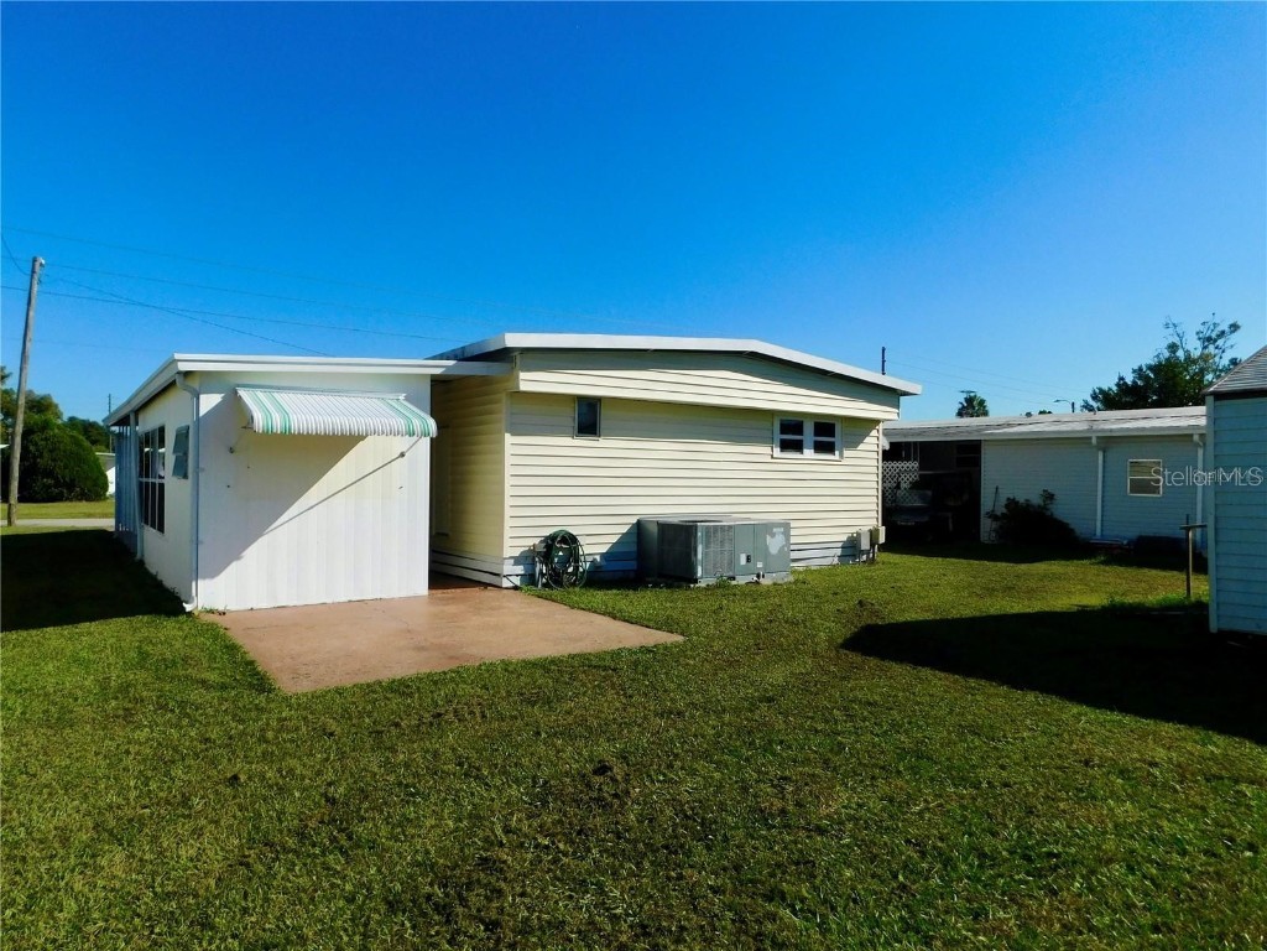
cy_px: 476
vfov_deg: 58.9
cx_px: 634
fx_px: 842
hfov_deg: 73.9
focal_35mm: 23
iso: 125
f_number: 6
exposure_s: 1/800
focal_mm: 4
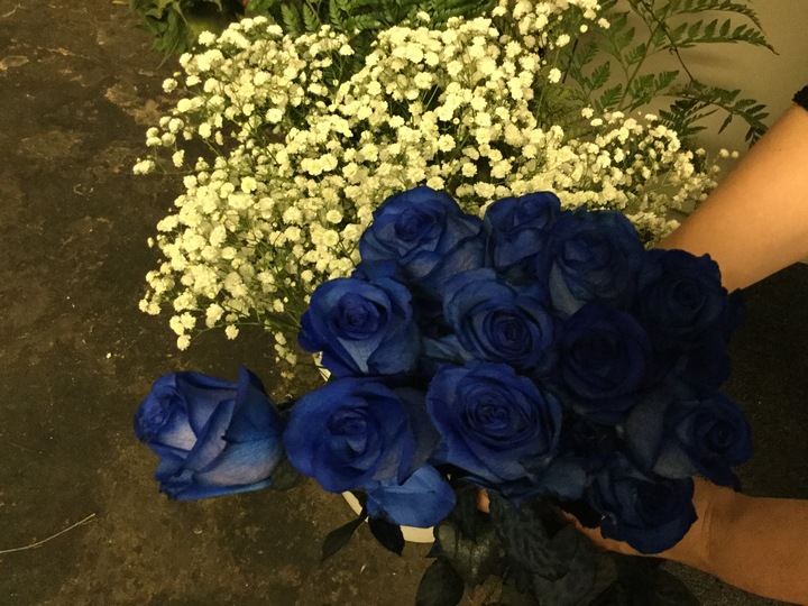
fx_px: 724
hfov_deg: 58.4
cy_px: 303
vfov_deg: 45.4
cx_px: 404
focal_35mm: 31
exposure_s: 1/15
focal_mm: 3.3
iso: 200
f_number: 2.4
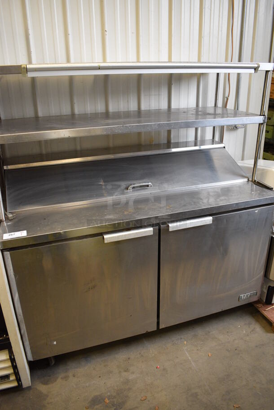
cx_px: 137
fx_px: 308
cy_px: 205
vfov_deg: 67.3
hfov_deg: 48.0
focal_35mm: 27
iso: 1100
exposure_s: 1/125
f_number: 3.5
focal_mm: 18
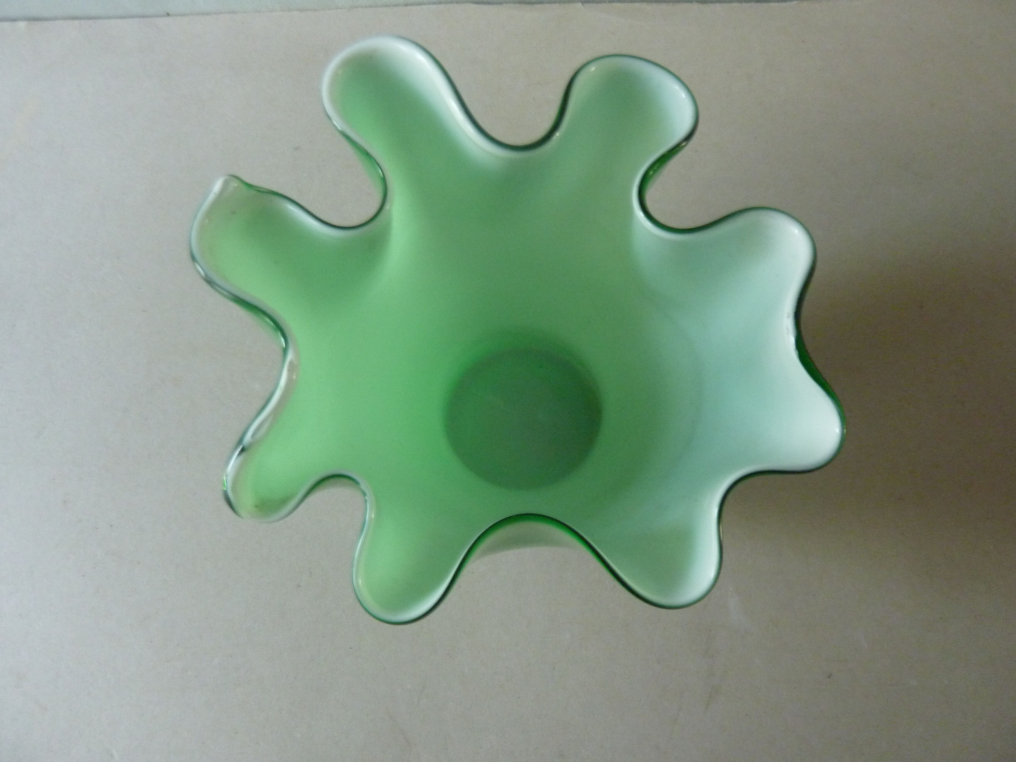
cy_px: 381
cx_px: 508
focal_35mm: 25
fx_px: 734
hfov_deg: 69.4
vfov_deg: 54.9
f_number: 3.3
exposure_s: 1/30
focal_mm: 4.1
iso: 320
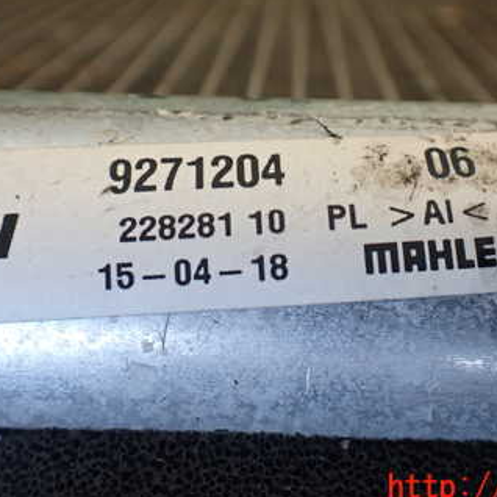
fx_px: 812
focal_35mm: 50
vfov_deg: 33.7
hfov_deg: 34.0
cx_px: 272
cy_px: 156
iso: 250
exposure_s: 1/125
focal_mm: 5.4
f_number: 2.3
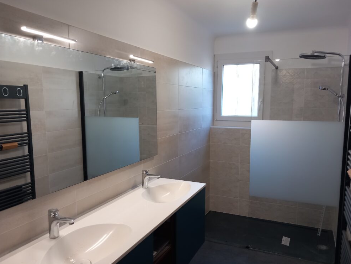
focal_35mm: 28
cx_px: 180
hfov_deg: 63.4
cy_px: 136
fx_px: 284
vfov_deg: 49.8
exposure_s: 1/50
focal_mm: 4
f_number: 1.8
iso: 160
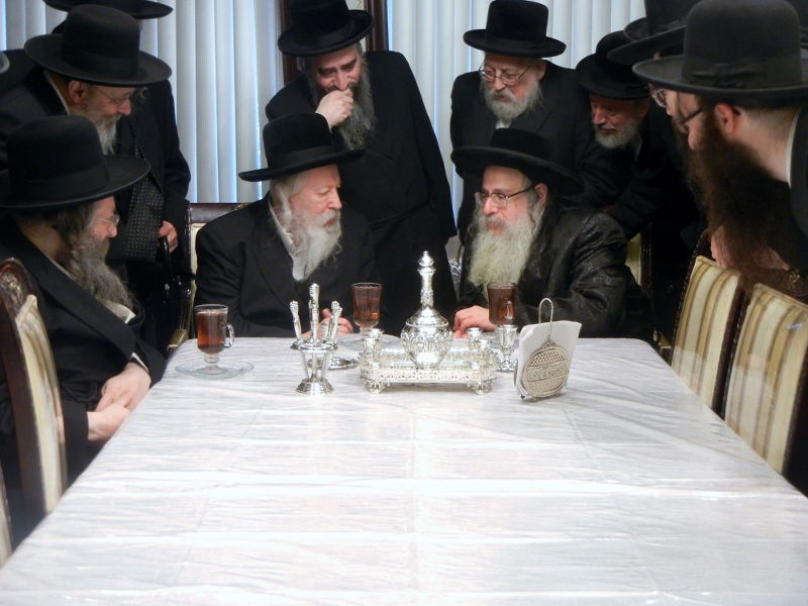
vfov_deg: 24.8
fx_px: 1377
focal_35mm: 59
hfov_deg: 32.7
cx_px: 404
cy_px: 303
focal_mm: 10.6
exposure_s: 1/13.6
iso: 400
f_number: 4
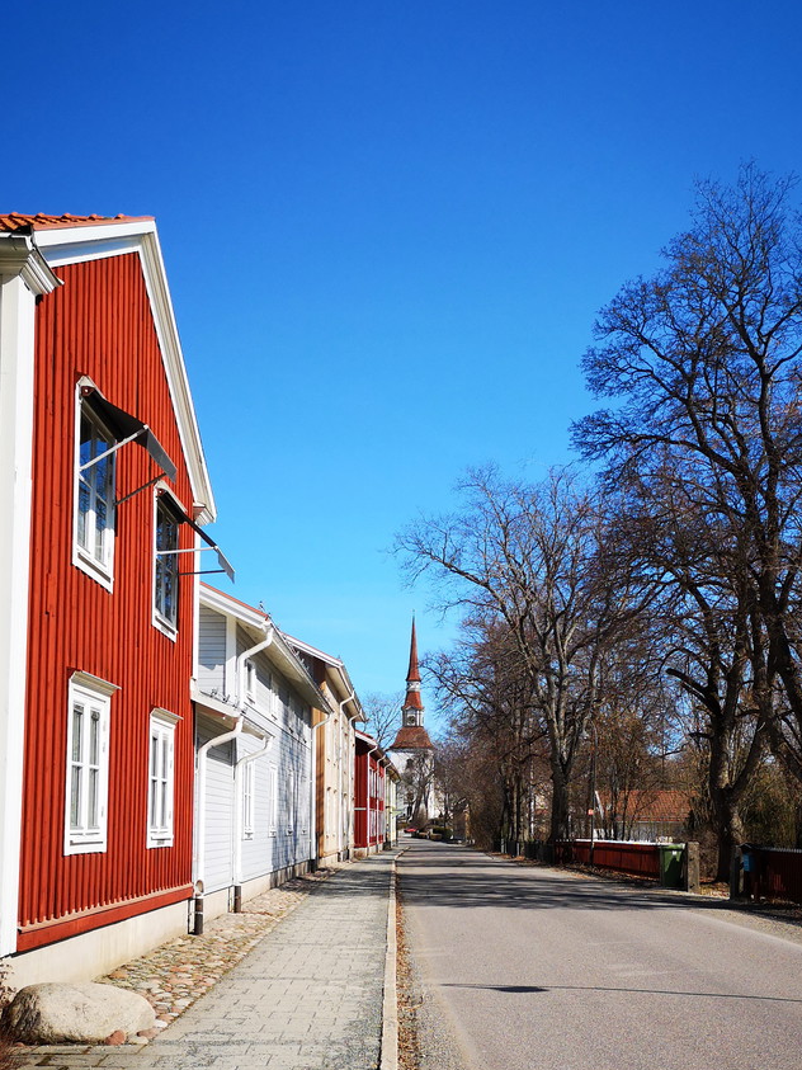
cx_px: 466
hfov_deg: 35.1
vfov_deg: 45.2
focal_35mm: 41
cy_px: 699
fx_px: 1267
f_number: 1.8
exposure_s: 1/2451
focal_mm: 3.95
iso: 50
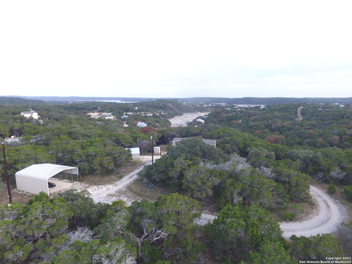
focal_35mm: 20
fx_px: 203
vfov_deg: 66.0
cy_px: 132
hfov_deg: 81.7
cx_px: 176
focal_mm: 3.61
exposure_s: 1/101
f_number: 2.8
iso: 100
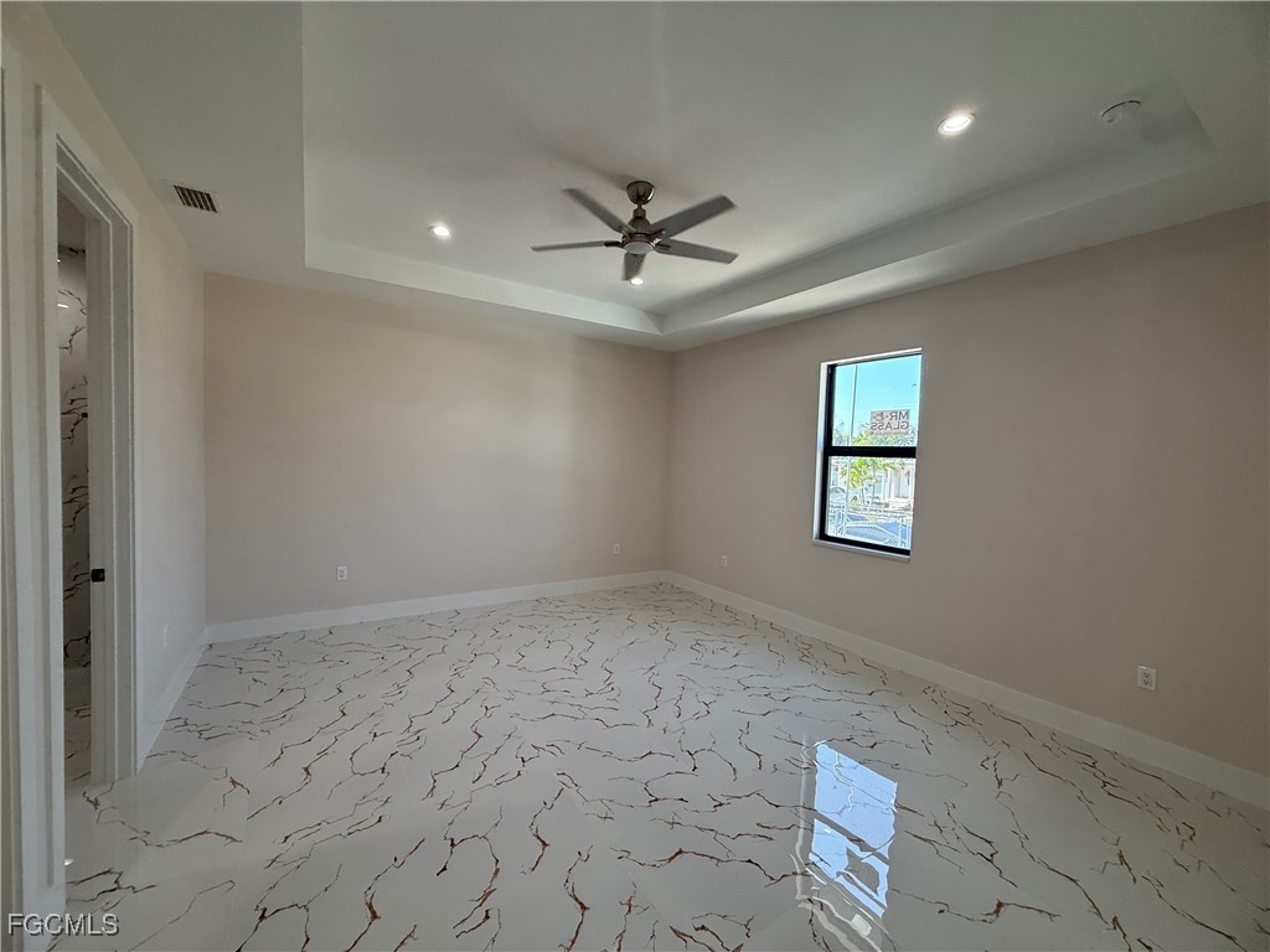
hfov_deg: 102.1
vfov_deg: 85.7
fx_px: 514
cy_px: 476
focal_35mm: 14
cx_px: 635
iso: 100
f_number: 2.2
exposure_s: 1/120
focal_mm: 2.22
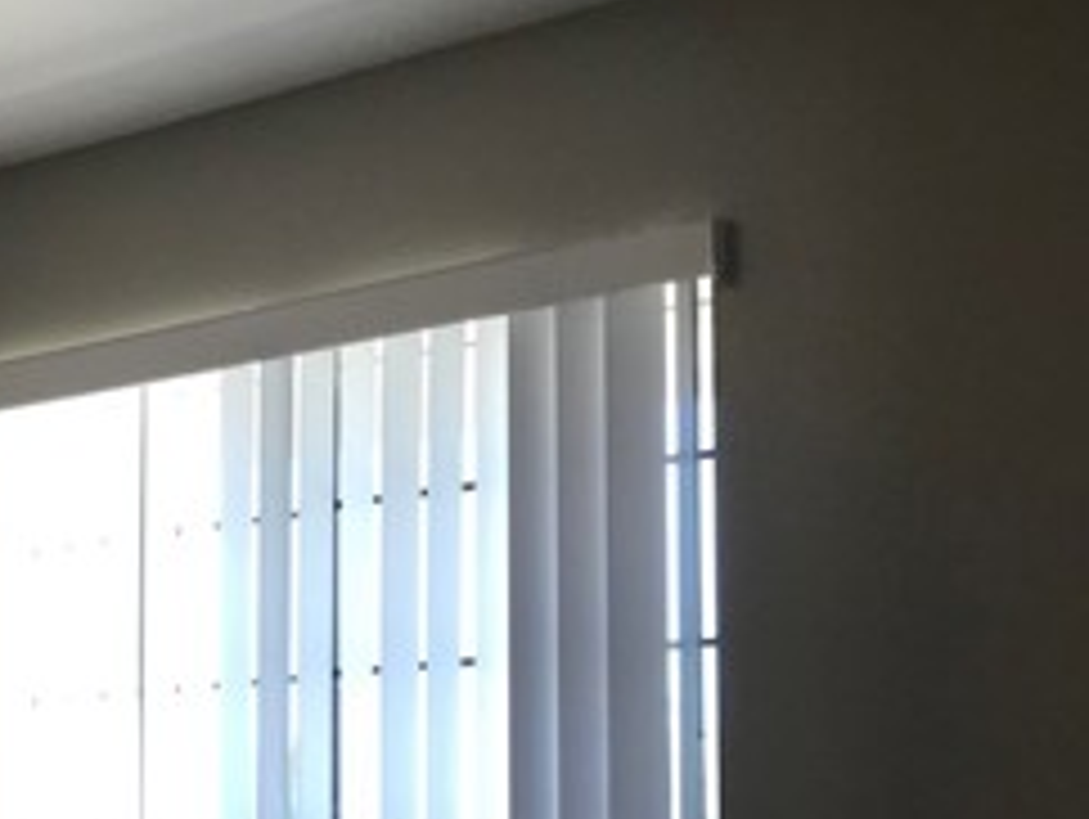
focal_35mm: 74
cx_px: 14
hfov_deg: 25.1
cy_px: 819
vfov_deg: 19.4
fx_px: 2330
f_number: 1.8
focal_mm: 3.99
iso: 32
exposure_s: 1/120
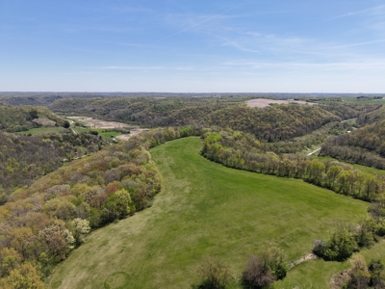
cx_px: 192
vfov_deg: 56.8
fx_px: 267
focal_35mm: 24
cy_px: 144
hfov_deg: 71.6
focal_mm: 8.67
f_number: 1.8
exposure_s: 1/4000
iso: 190
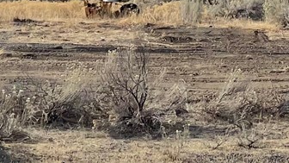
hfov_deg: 15.8
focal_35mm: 135
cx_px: 248
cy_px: -150
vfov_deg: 8.6
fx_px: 1035
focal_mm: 4.2
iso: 32
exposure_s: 1/6897
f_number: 1.6
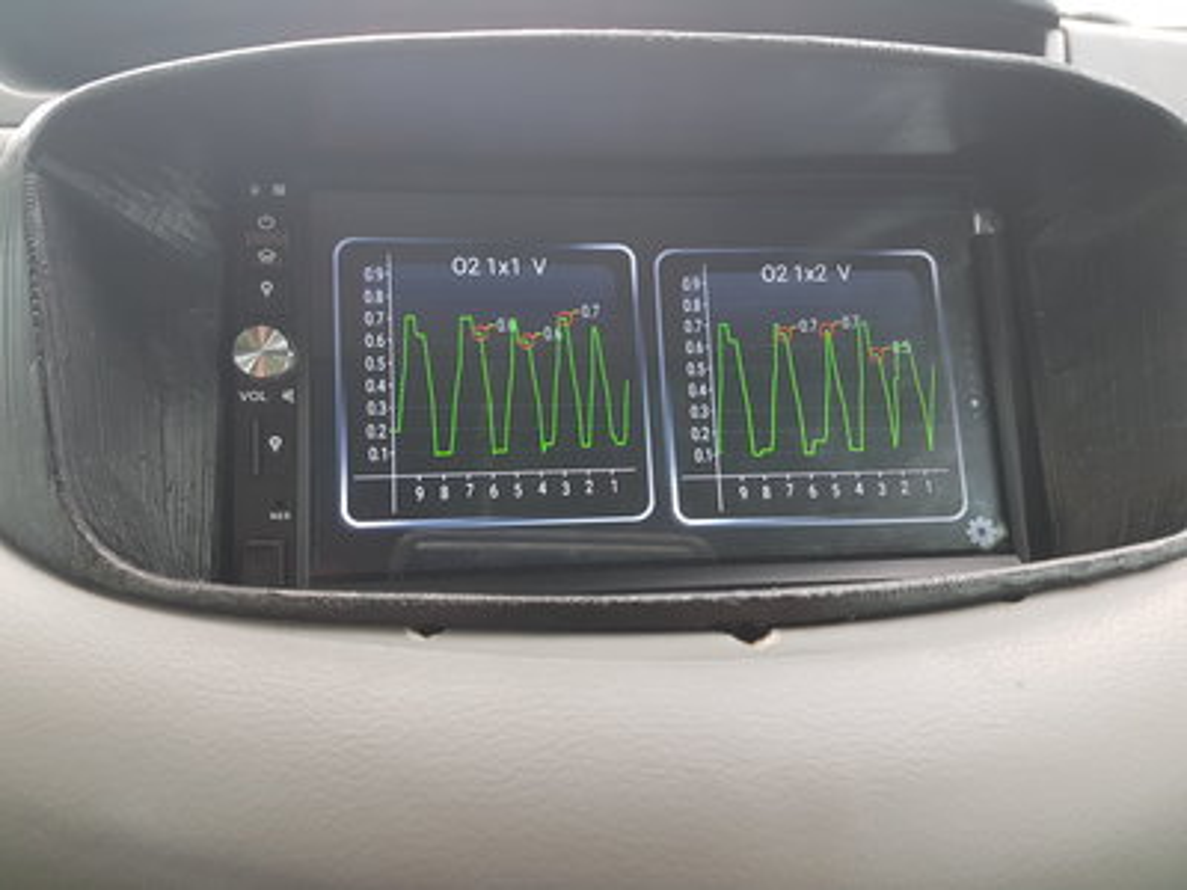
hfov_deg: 67.3
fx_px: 892
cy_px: 445
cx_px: 594
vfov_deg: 53.1
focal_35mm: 26
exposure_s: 1/50
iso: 80
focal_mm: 4.2
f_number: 1.7
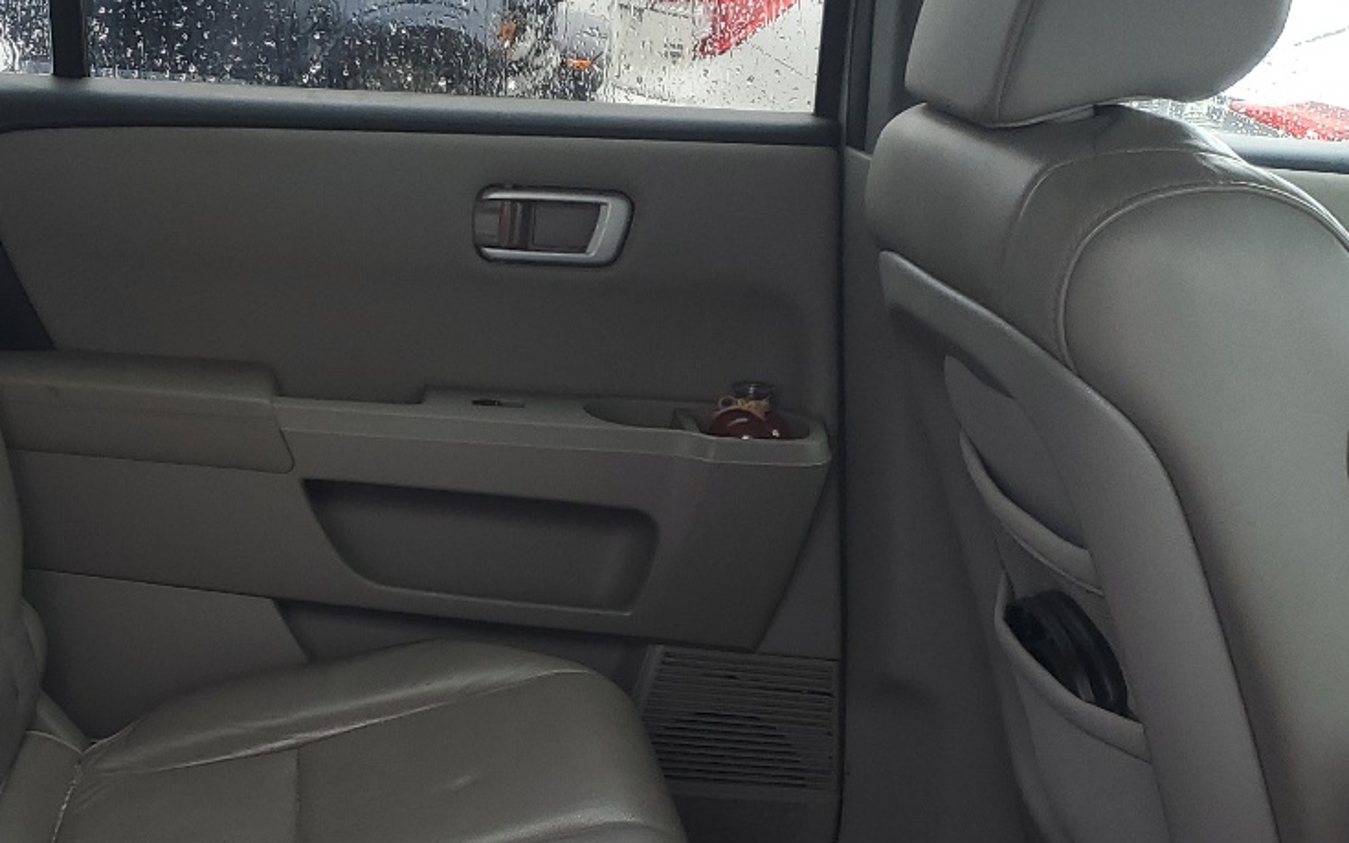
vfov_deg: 21.5
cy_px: 595
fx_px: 2205
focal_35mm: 60
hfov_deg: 33.5
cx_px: 387
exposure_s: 1/133
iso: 50
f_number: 1.5
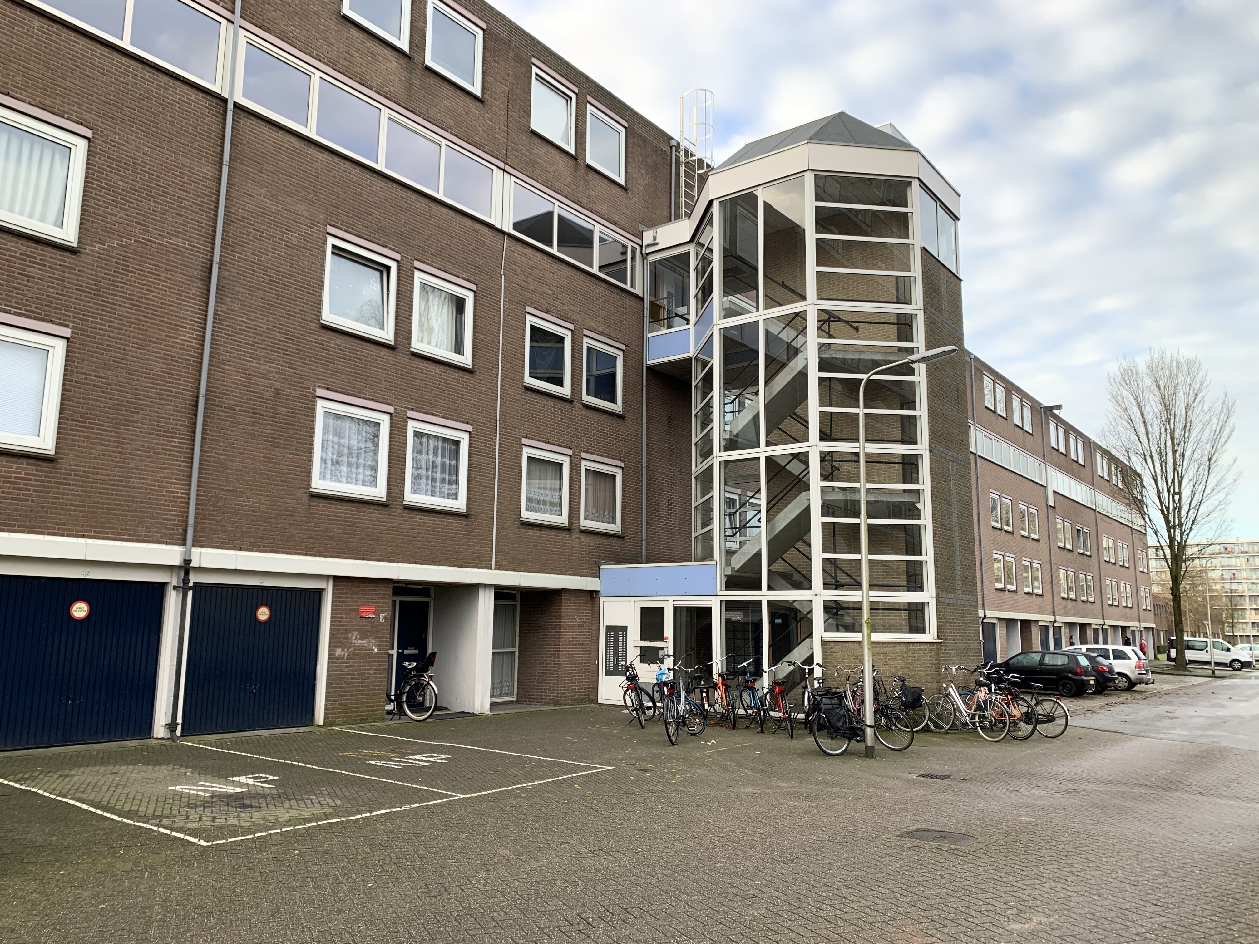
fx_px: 946
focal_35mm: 26
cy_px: 472
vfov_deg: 53.1
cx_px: 630
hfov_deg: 67.3
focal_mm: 4.25
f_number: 1.8
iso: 32
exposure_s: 1/121
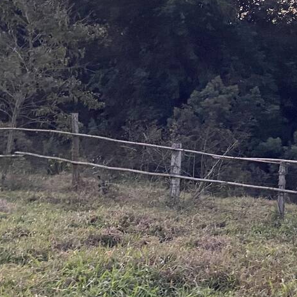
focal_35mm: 71
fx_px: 689
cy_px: 147
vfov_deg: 24.3
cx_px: 251
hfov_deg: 23.8
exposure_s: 1/40
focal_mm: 4.25
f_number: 1.8
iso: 500
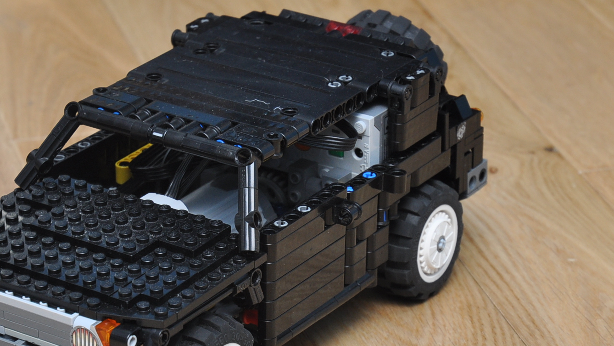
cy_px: 265
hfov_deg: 12.2
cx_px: 240
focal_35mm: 176
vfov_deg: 6.9
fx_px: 2866
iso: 400
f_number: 8
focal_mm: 70
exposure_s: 1/60
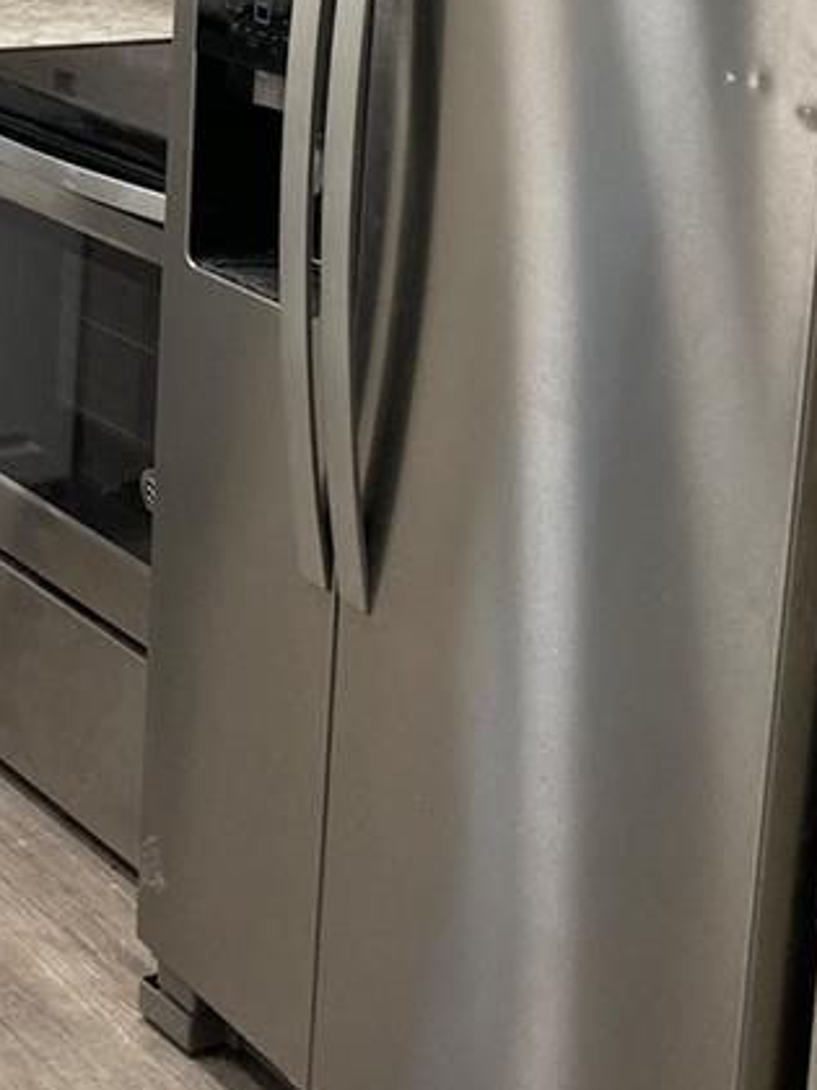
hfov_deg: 17.8
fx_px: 2518
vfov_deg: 23.6
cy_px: 47
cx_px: -80
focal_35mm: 80
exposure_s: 1/60
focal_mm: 3.99
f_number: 1.8
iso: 80
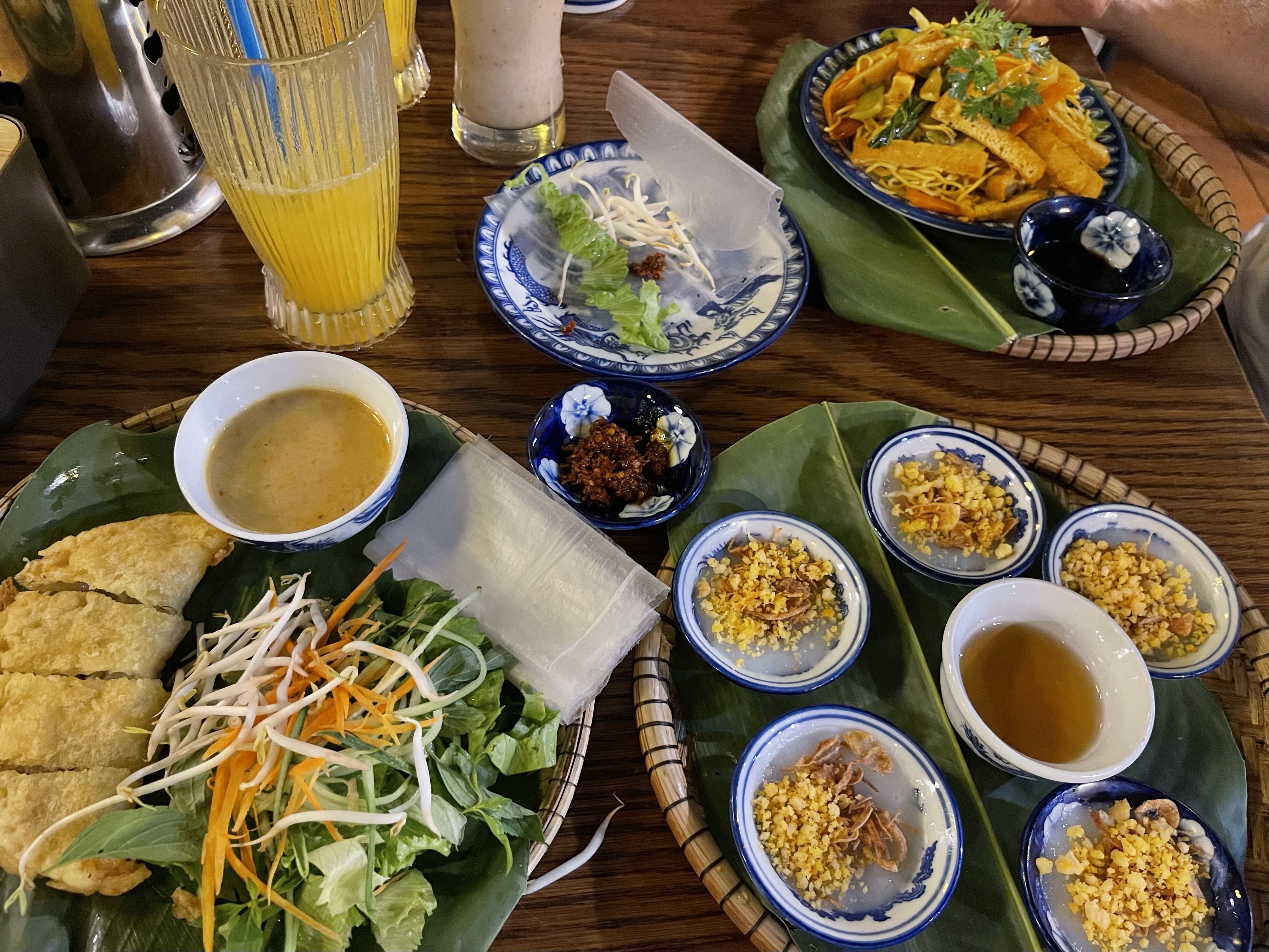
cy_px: 476
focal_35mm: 26
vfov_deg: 53.1
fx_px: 953
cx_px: 634
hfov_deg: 67.3
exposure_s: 1/25
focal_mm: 5.1
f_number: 1.6
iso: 640
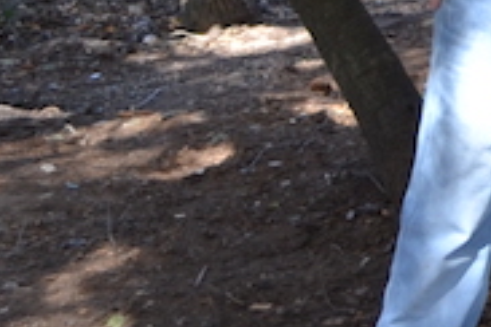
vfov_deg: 6.1
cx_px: 1170
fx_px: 2864
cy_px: -615
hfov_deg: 8.9
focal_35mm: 210
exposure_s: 1/125
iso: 220
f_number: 5.6
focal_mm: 20
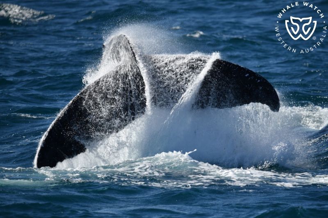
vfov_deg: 2.9
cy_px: 109
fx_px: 4372
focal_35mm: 480
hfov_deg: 4.3
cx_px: 164
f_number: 6.3
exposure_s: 1/8000
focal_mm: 480
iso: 800
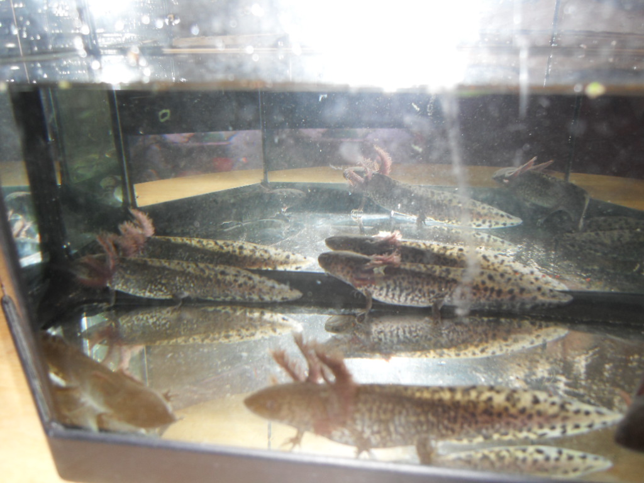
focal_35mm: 28
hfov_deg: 63.4
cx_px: 322
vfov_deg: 49.7
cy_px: 242
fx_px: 521
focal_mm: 6
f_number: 2.8
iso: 200
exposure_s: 1/45
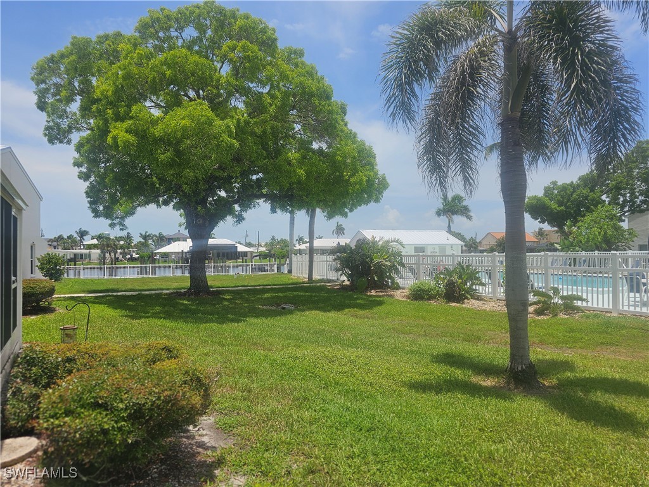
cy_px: 244
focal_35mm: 23
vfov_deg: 58.9
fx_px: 431
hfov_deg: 73.9
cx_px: 324
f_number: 1.7
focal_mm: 6.3
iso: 10
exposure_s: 1/981
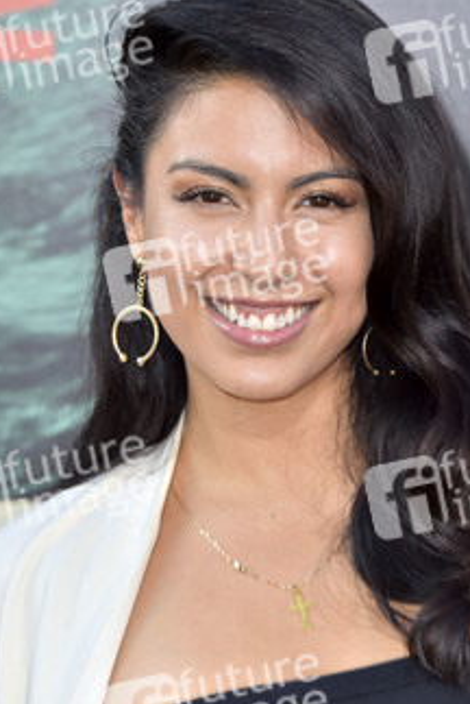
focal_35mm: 260
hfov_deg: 5.3
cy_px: 379
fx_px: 5080
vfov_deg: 7.9
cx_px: 280
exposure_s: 1/250
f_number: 7.1
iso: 320
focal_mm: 210
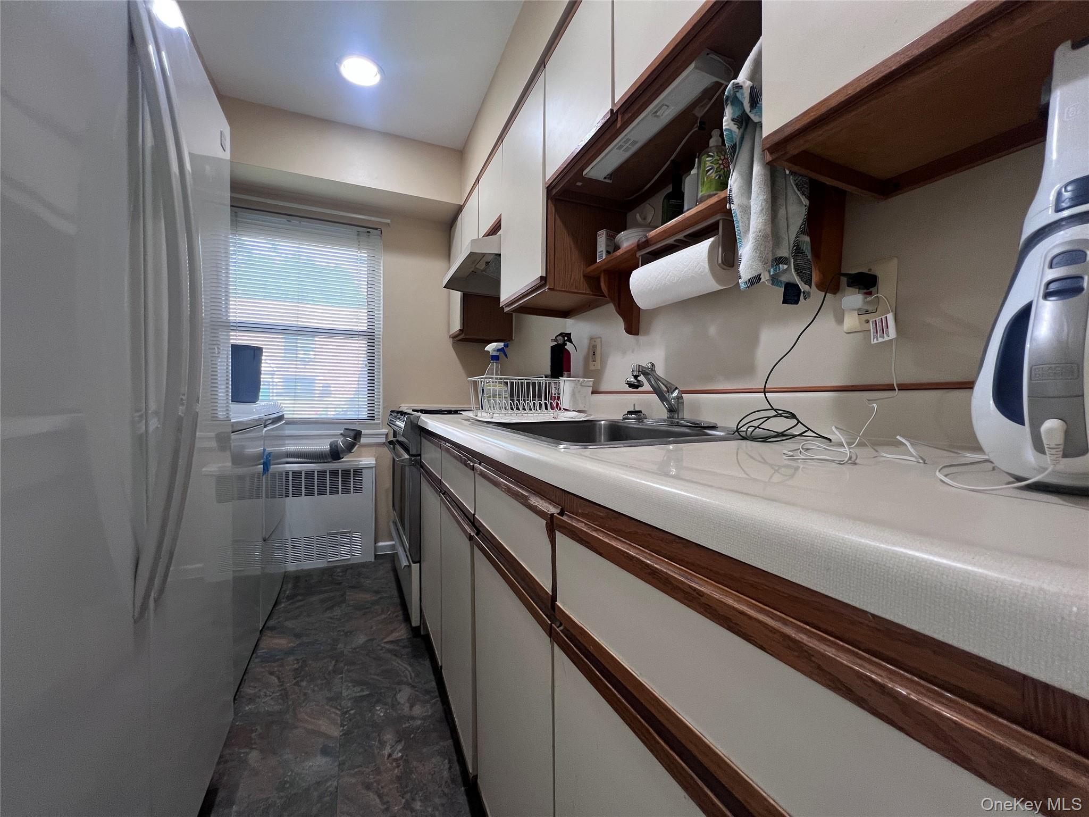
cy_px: 408
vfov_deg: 89.9
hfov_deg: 106.2
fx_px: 409
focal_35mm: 13
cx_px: 544
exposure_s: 1/120
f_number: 1.8
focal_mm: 1.57
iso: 125
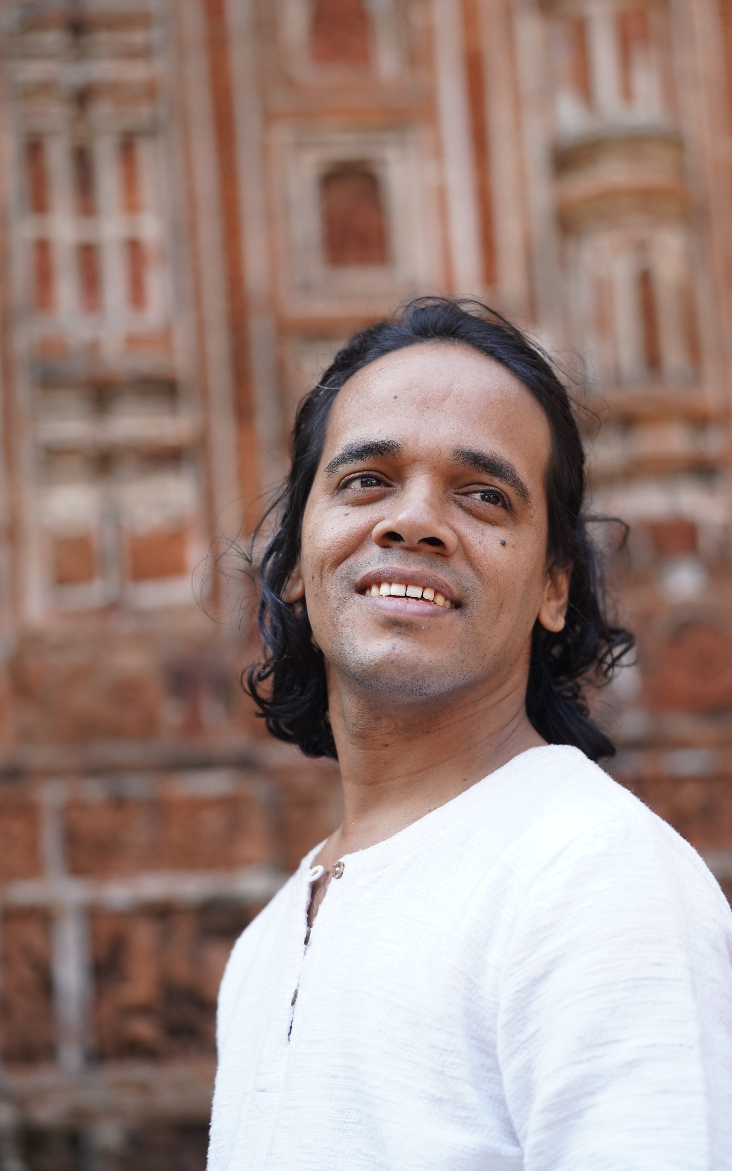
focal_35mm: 92
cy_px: 586
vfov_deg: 22.6
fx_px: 2936
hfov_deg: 14.2
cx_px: 377
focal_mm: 90
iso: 800
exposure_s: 1/1000
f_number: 2.8
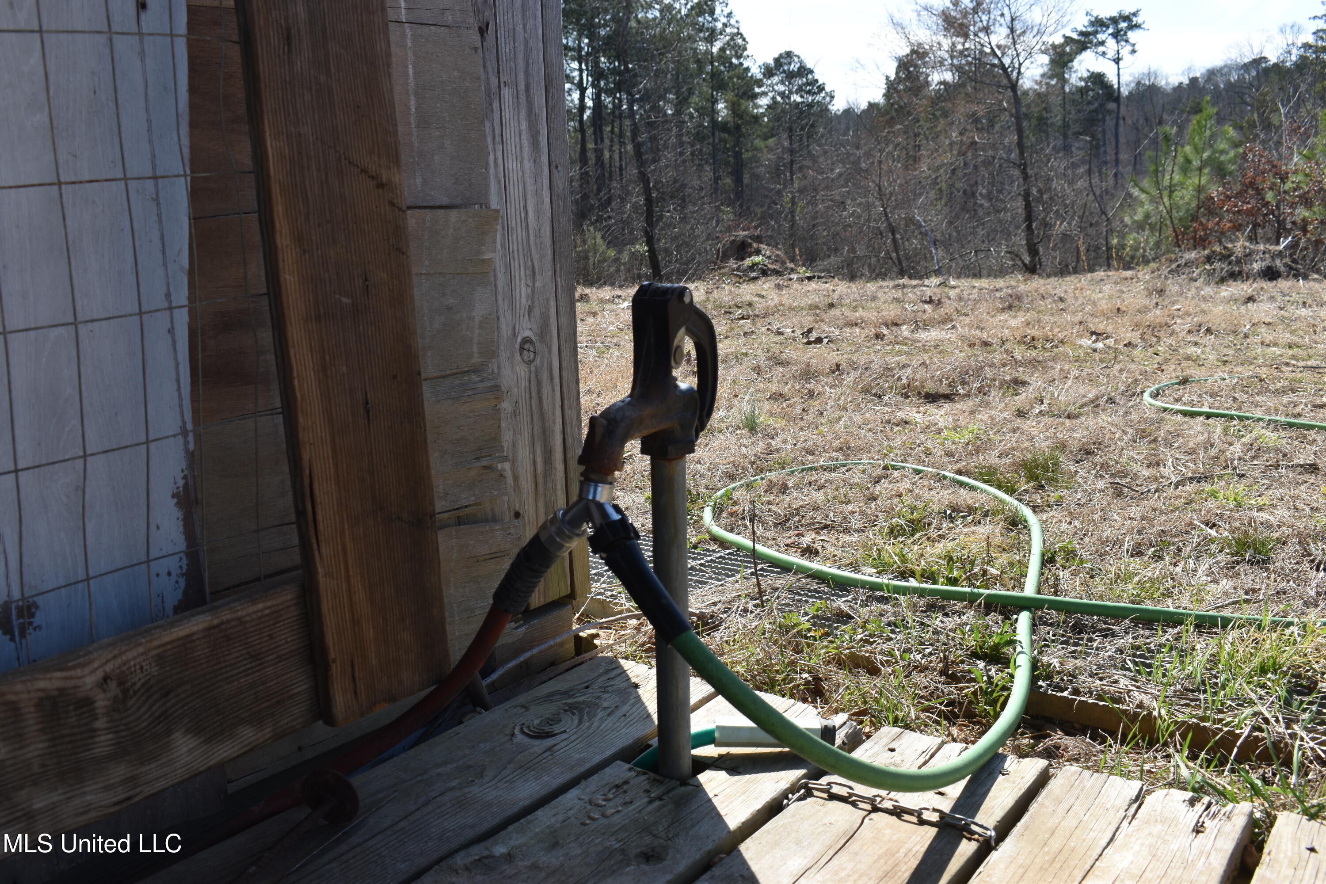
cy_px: 442
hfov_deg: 57.2
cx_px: 663
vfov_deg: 40.0
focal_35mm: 33
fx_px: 1215
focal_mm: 22
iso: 100
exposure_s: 1/200
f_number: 8
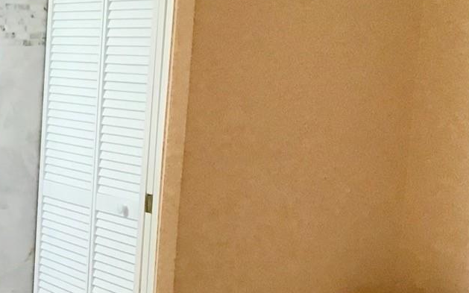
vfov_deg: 12.1
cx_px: -177
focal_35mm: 107
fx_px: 1368
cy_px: 287
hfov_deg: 17.9
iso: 64
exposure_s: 1/30
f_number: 2.4
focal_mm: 3.3
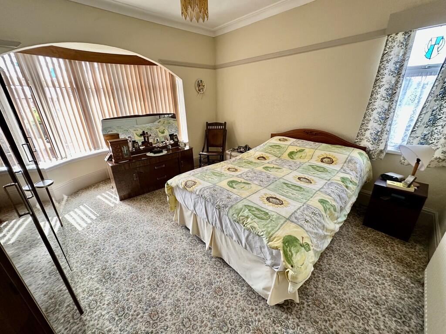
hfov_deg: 102.1
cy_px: 167
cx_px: 223
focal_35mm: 14
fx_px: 180
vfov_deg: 85.7
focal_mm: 2.22
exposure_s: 1/99
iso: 160
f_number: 2.2
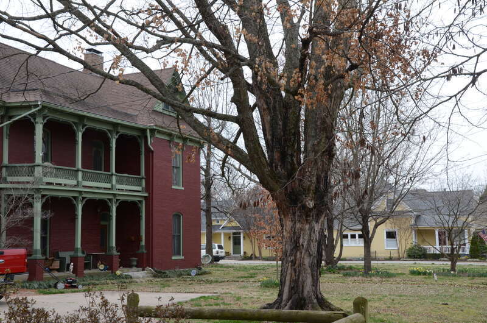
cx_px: 244
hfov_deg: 41.2
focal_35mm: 48
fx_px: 648
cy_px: 162
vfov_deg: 28.0
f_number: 13
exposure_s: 1/80
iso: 200
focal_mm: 32
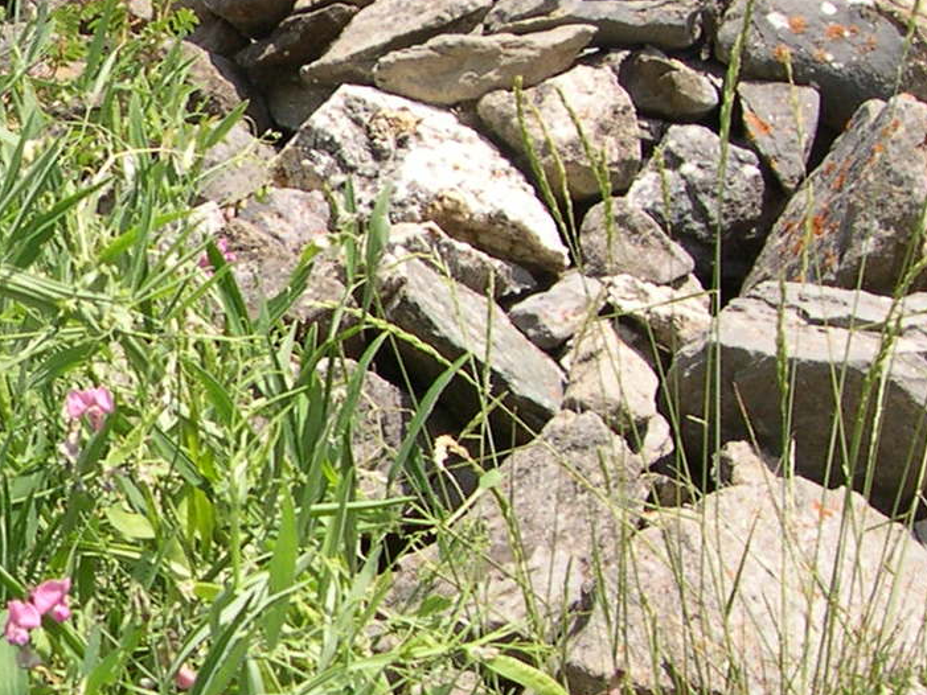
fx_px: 2759
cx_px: -168
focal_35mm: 103
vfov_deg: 14.3
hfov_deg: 18.2
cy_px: 541
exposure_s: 1/101
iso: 100
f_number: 7.6
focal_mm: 8
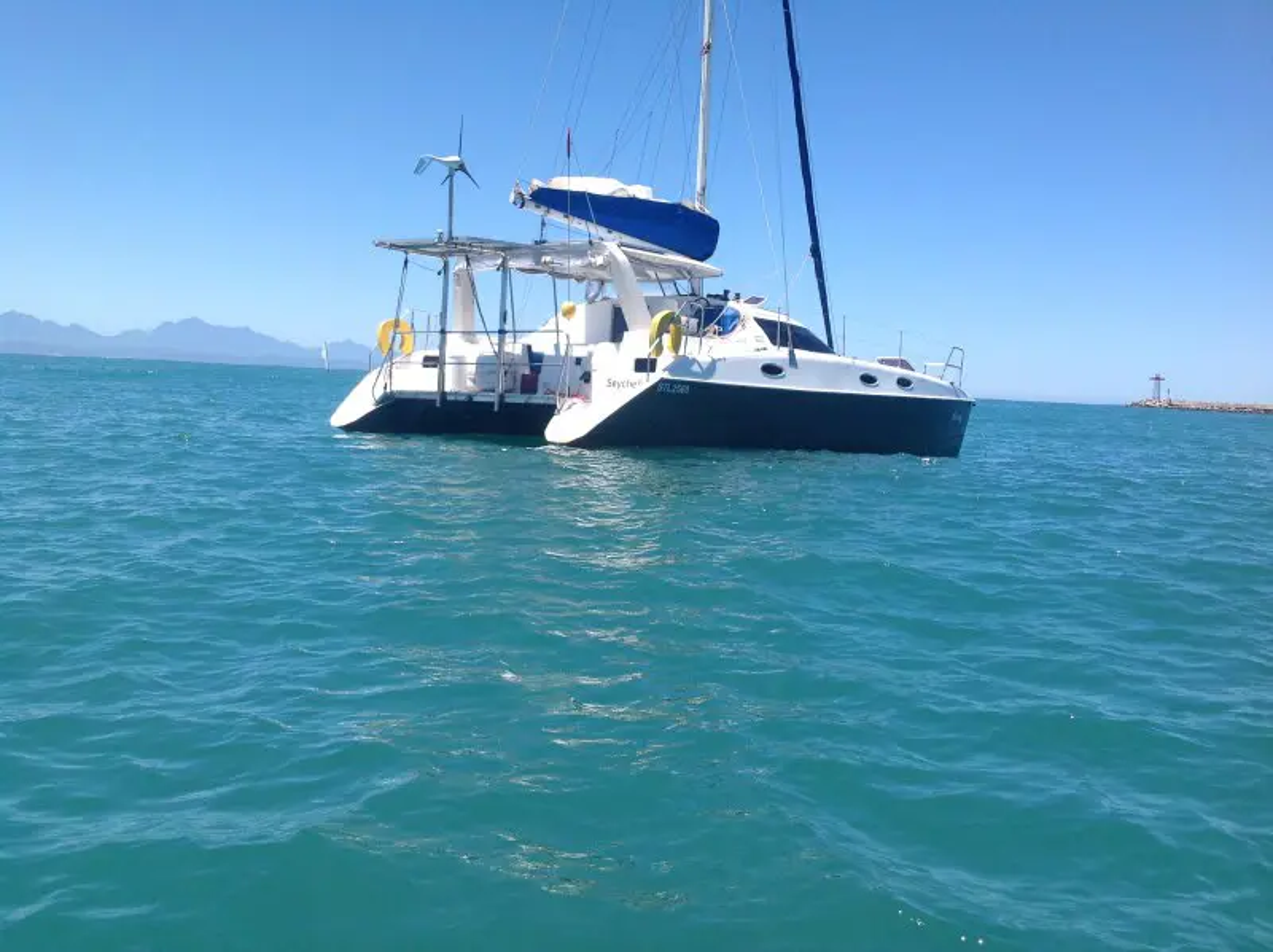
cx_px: 636
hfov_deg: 52.7
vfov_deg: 40.6
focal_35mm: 35
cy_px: 476
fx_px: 1286
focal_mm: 4.28
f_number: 2.4
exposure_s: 1/1890
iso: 80
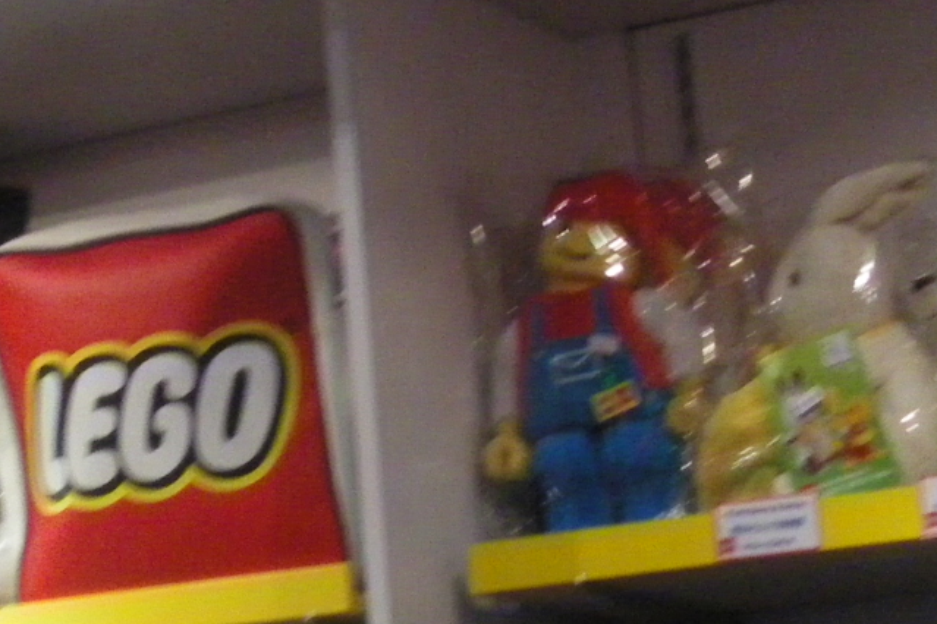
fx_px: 3513
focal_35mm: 135
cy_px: 567
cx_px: -240
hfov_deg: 14.6
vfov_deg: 10.1
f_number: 3.5
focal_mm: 6.3
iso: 400
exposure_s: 1/50
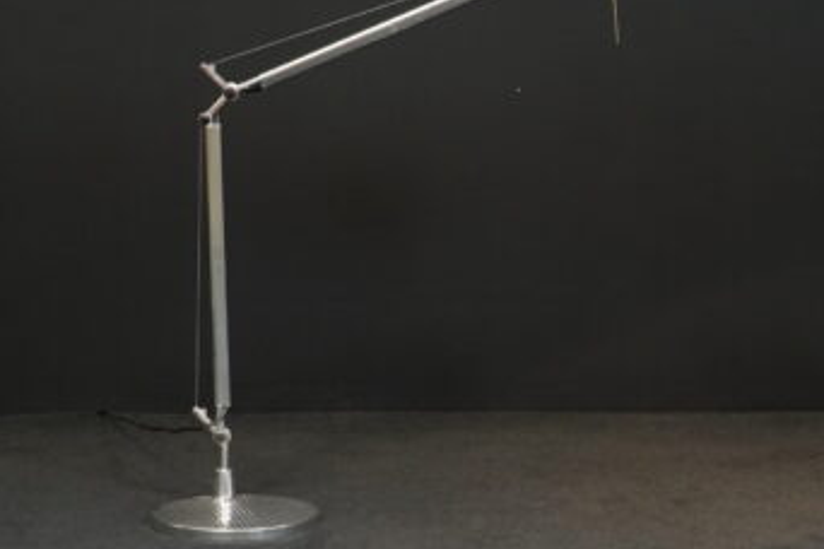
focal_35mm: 100
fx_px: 2289
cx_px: 395
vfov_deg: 13.7
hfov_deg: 20.4
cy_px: 164
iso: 5000
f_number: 7.1
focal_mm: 57
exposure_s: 1/125
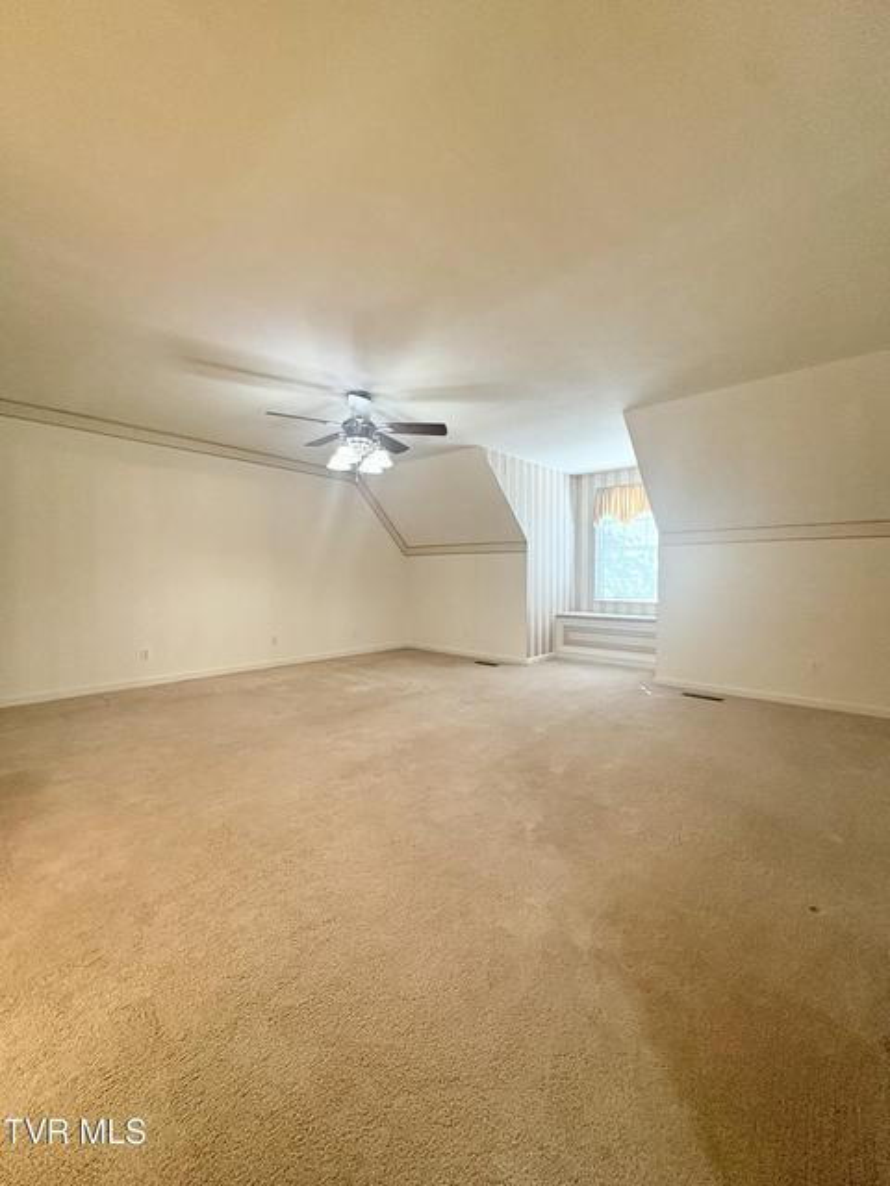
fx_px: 480
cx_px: 445
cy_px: 593
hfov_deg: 85.7
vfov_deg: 102.1
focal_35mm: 14
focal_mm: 2.22
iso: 200
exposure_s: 1/60
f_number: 2.2
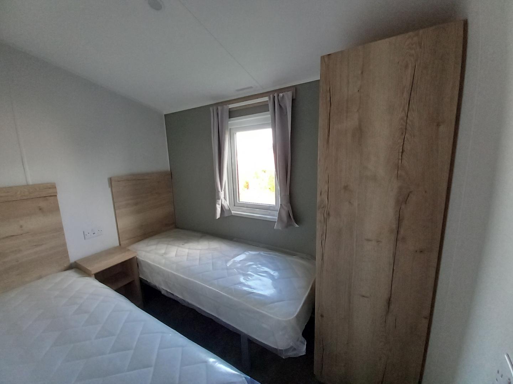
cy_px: 192
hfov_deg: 106.2
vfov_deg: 89.9
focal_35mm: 13
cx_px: 256
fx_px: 193
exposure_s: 1/33
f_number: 2.2
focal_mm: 1.13
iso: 200
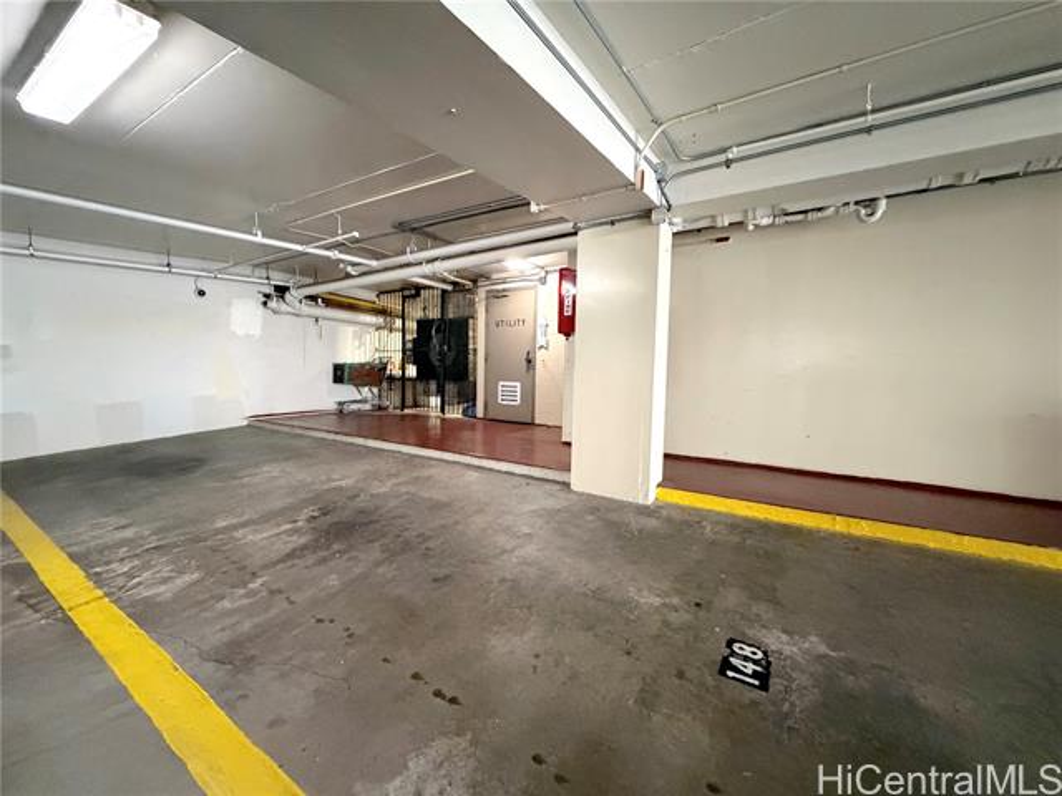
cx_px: 531
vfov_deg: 85.7
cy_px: 398
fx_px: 430
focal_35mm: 14
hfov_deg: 102.1
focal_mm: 2.22
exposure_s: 1/60
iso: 1250
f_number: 2.2
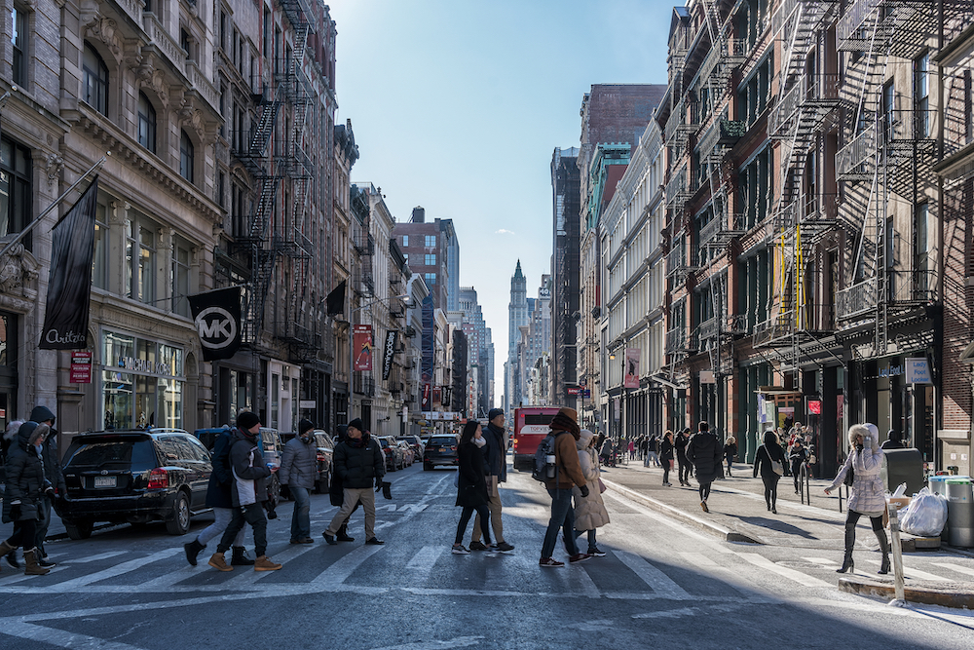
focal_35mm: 35
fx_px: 947
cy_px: 325
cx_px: 487
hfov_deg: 54.4
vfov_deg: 37.9
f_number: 8
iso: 100
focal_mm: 35
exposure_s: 1/125
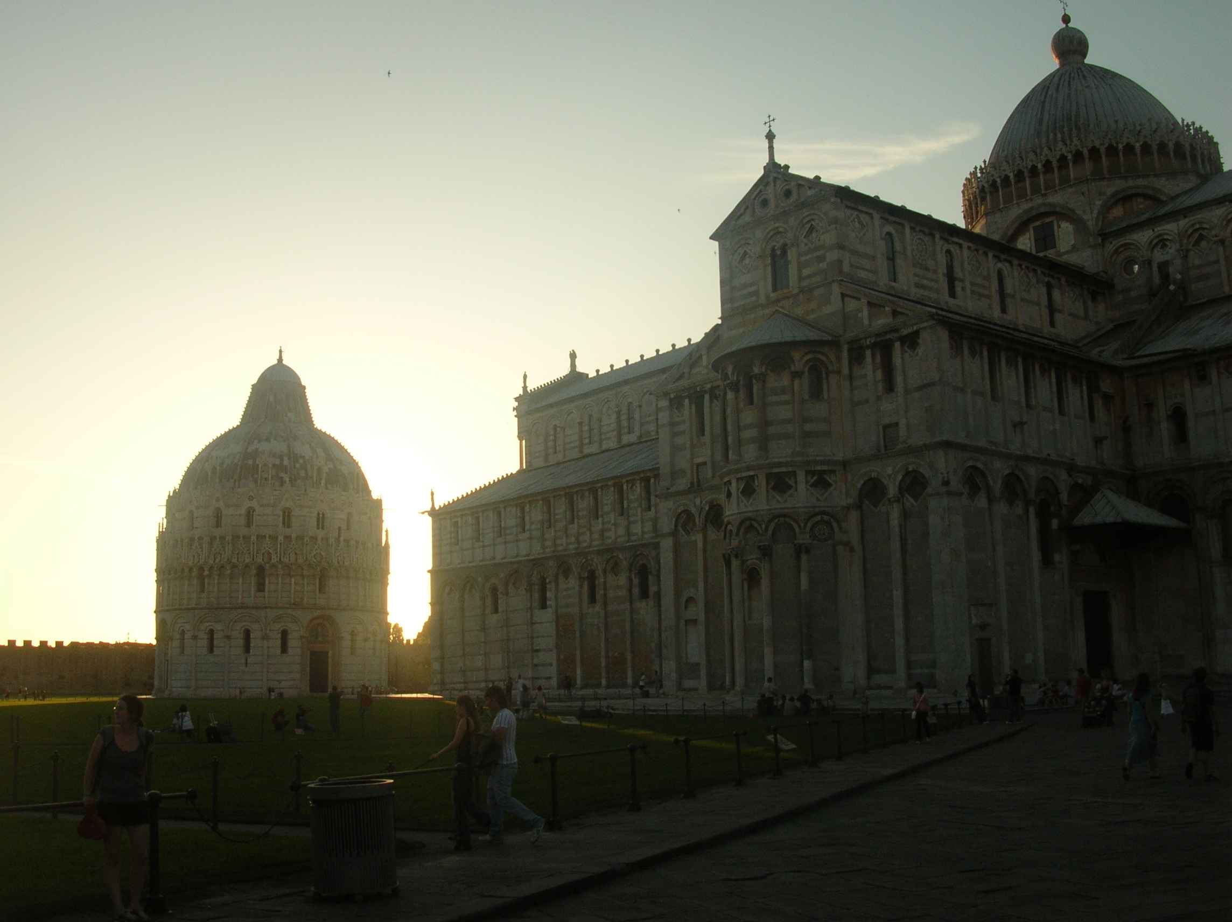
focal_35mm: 35
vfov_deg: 40.6
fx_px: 1245
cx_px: 616
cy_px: 461
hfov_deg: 52.7
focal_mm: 5.8
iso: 50
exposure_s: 1/200
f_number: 5.6
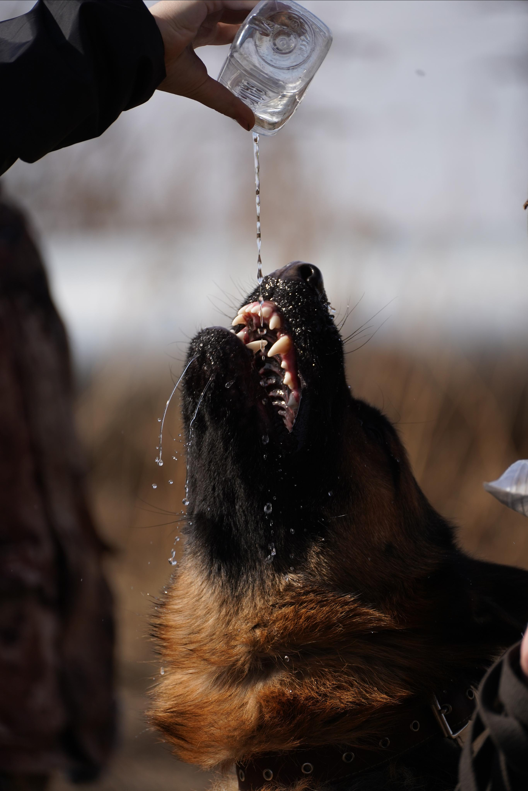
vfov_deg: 8.8
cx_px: 264
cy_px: 396
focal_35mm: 234
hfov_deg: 5.9
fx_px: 5148
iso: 250
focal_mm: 234
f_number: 5.6
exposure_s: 1/1000
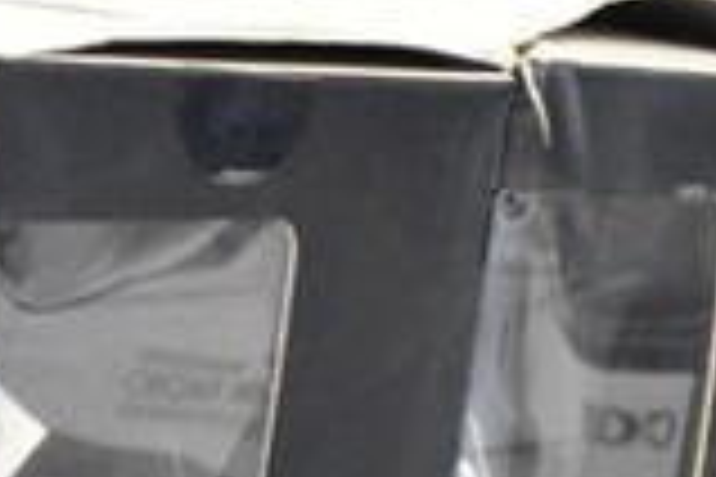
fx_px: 2405
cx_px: -135
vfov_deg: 10.7
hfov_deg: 16.3
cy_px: 819
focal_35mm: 121
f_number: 5.6
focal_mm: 21
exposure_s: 1/125
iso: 9000
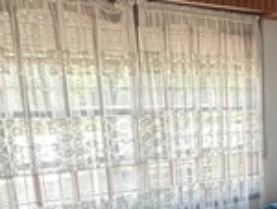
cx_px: 294
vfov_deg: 33.1
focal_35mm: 41
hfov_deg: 38.9
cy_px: 194
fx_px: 329
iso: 100
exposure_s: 1/99
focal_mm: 2.22
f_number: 2.2
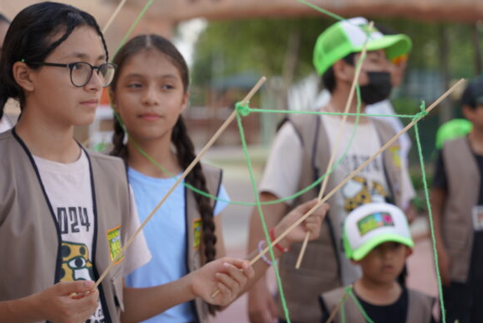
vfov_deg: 15.2
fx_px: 1209
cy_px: 183
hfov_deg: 22.6
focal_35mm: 90
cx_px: 193
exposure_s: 1/400
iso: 100
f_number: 2.8
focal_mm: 70
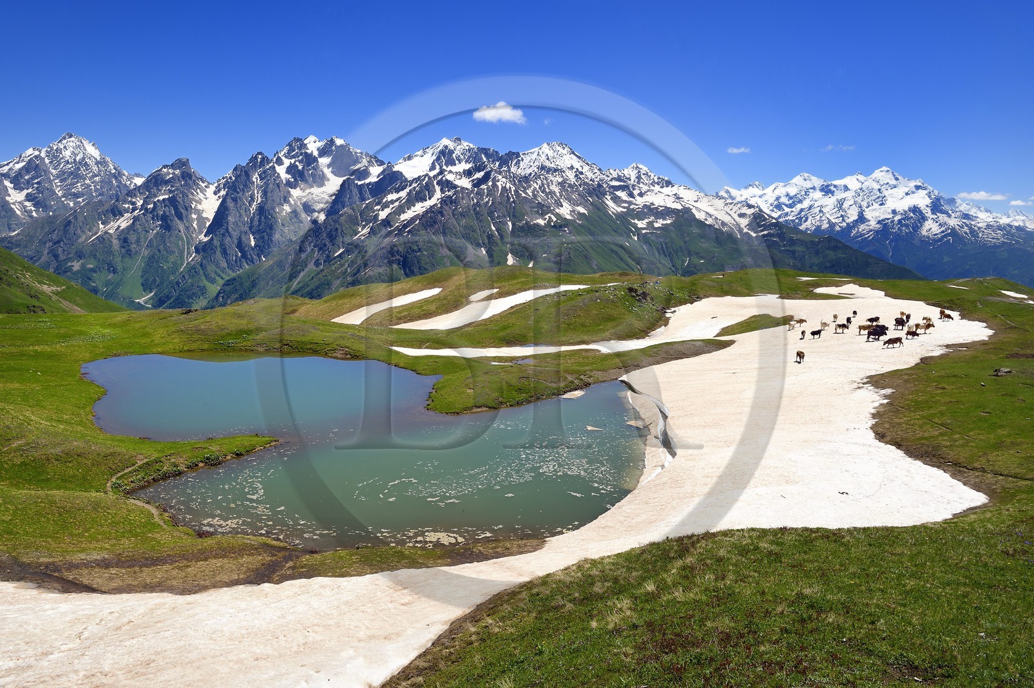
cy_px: 344
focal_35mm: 24
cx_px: 517
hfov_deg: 73.8
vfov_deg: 53.1
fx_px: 689
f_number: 14
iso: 200
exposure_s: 1/320
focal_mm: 24
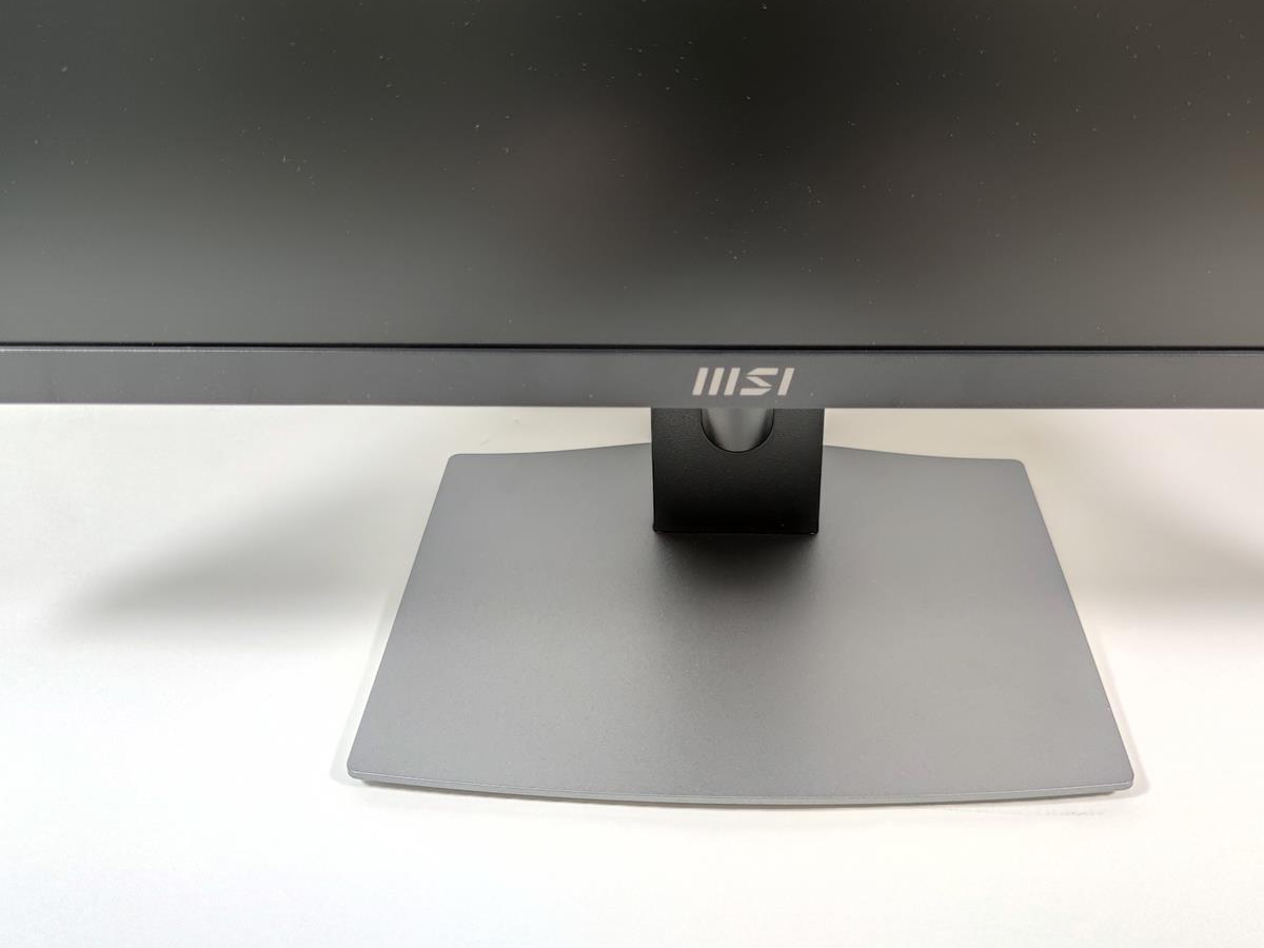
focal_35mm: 30
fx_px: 1095
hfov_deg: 59.8
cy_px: 402
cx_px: 706
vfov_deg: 46.6
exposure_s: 1/17
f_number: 1.85
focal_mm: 6.78
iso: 304
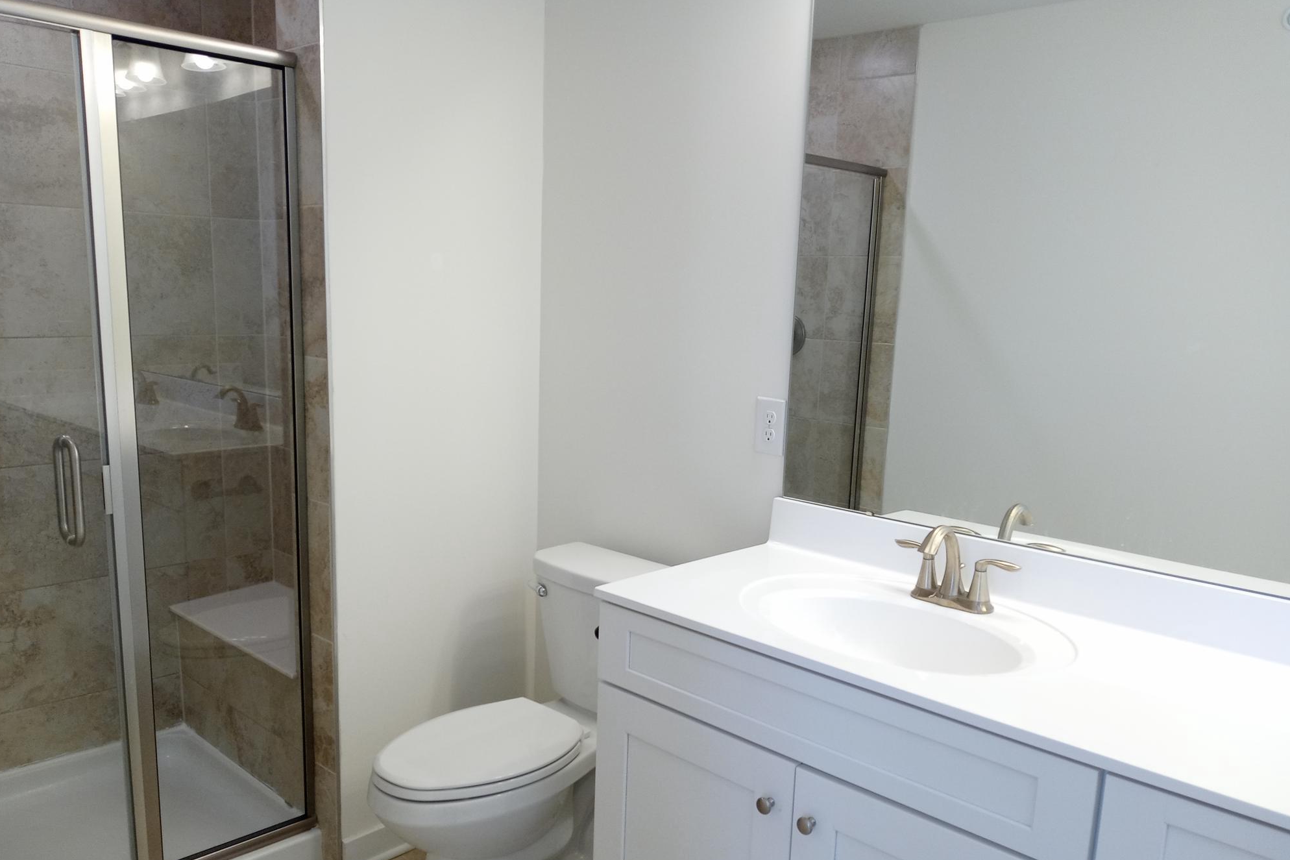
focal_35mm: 30
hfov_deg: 61.9
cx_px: 648
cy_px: 496
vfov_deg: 43.5
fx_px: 1075
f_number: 1.8
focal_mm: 3.61
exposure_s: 1/60
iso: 100
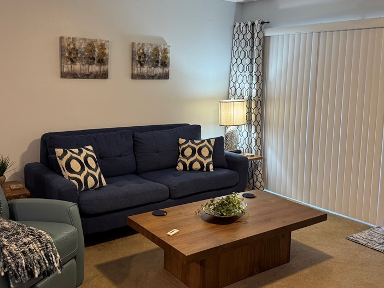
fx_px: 388
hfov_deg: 52.5
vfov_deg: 40.5
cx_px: 168
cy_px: 113
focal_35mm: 35
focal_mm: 6.76
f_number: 1.78
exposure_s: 1/60
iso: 320
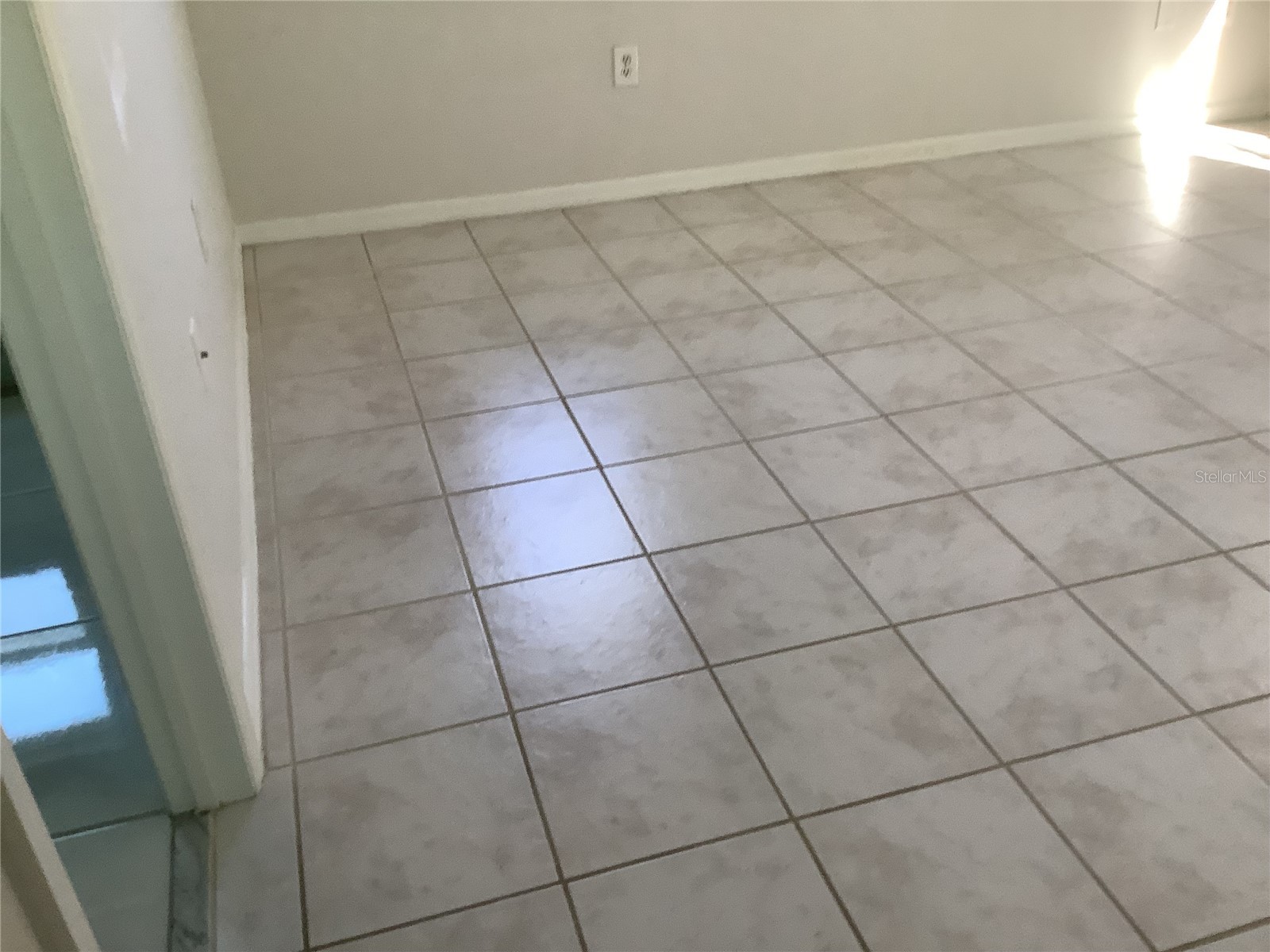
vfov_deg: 45.4
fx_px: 1137
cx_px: 635
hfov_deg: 58.4
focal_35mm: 31
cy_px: 476
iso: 100
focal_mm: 3.3
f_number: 2.4
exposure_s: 1/60
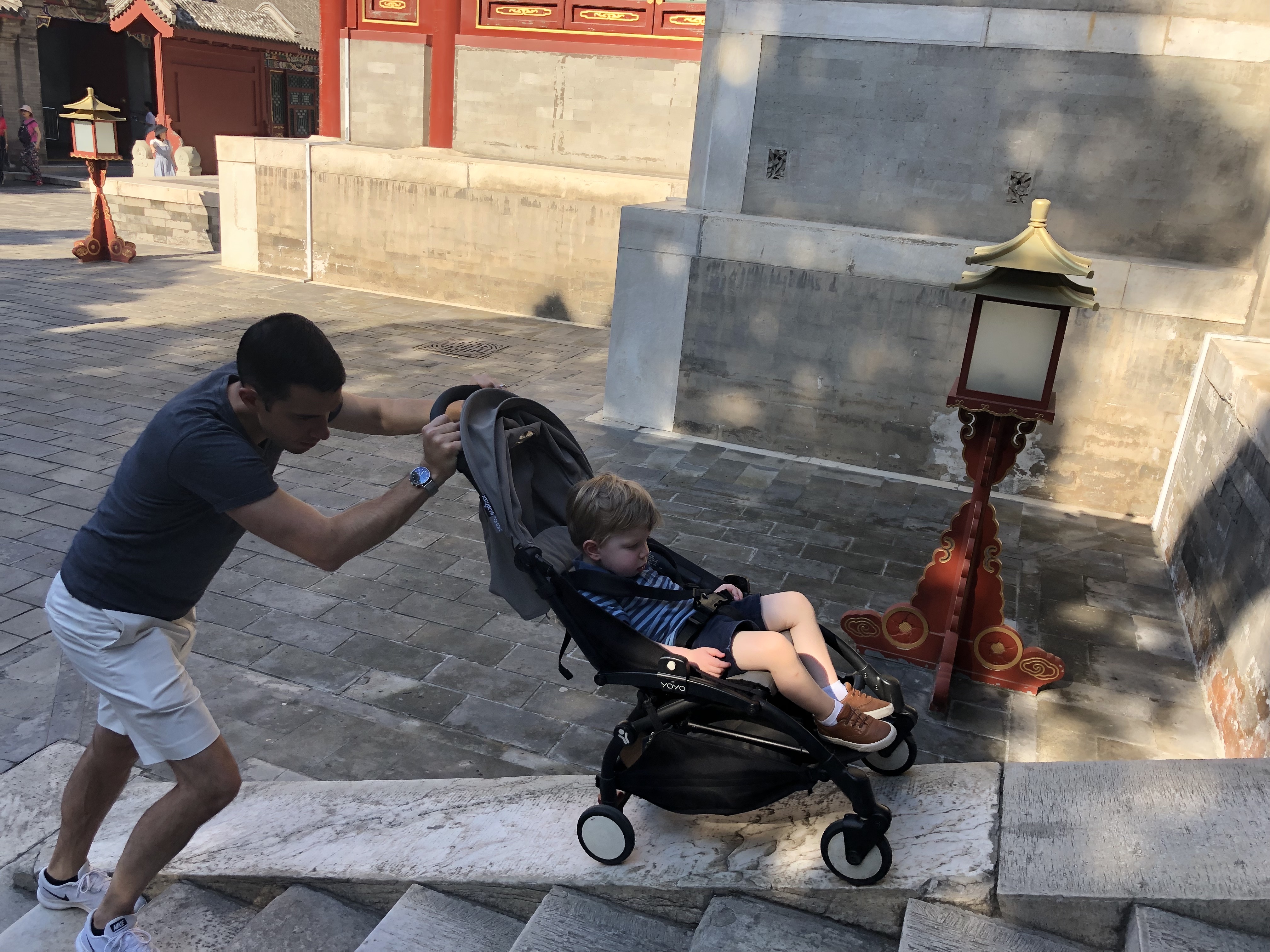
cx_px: 635
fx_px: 1027
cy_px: 476
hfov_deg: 63.4
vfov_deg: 49.7
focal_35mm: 28
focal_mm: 4
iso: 20
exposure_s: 1/558
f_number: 1.8
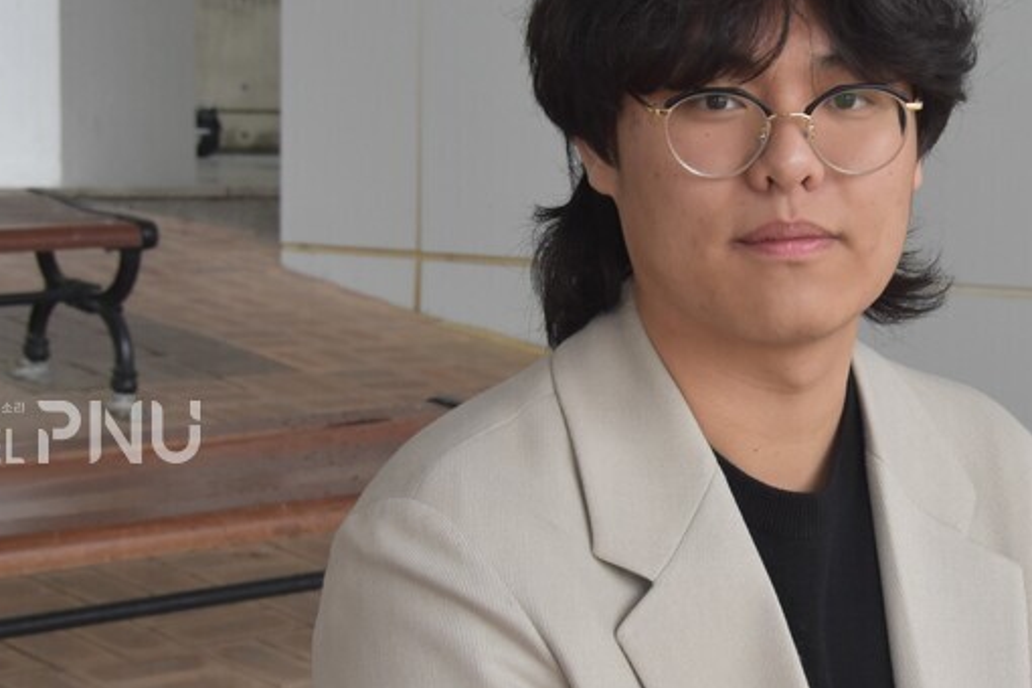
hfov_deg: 25.4
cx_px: 777
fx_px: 2264
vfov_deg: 17.3
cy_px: 403
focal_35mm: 79
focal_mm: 28
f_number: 7.1
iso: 800
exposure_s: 1/200
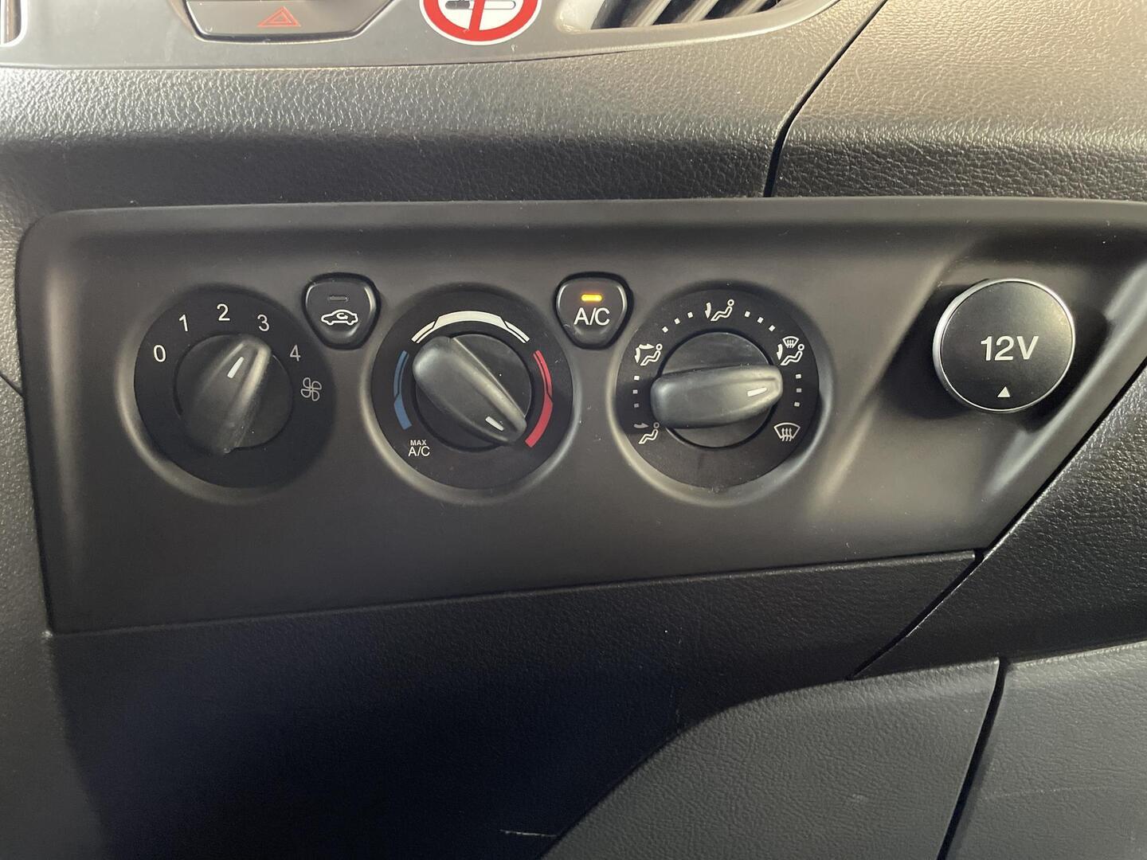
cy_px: 430
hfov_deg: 67.3
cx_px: 574
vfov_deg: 53.1
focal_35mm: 26
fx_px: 862
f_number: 1.6
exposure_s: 1/25
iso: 640
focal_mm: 4.2
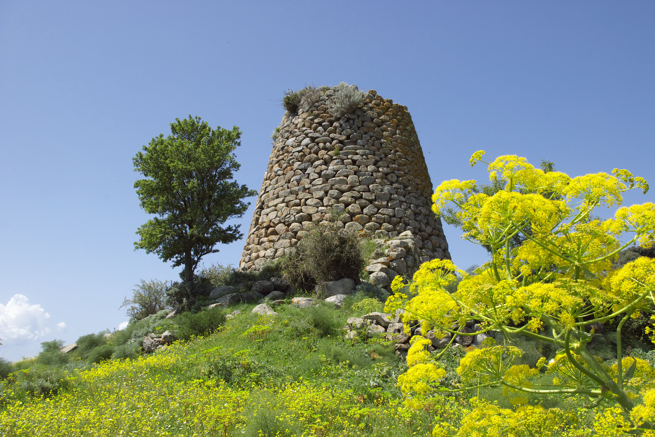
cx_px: 328
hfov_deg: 55.1
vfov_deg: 38.4
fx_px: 628
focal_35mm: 34
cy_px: 218
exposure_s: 1/250
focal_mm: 23
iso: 200
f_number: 11
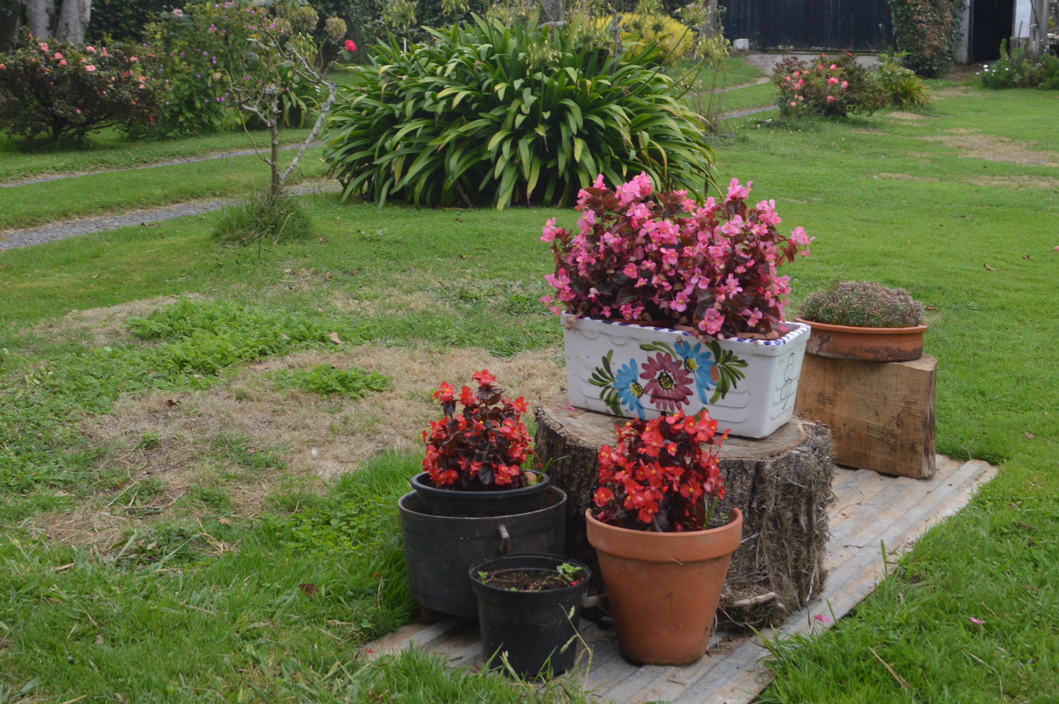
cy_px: 177
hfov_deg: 39.5
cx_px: 445
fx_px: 1469
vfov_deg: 26.6
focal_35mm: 50
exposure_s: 1/125
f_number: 5.6
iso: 125
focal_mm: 20
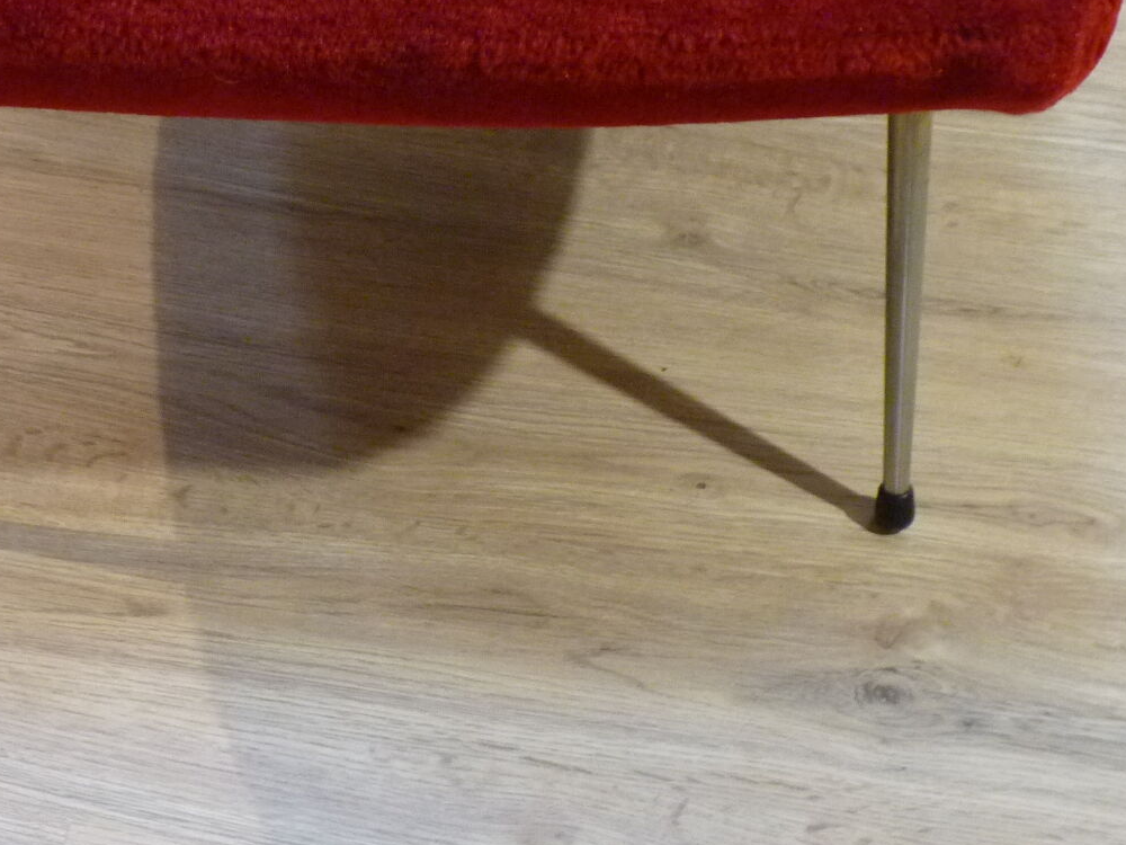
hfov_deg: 23.2
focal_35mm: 84
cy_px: 283
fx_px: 2732
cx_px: 364
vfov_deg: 17.5
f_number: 3
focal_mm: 7.3
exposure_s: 1/10
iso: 400
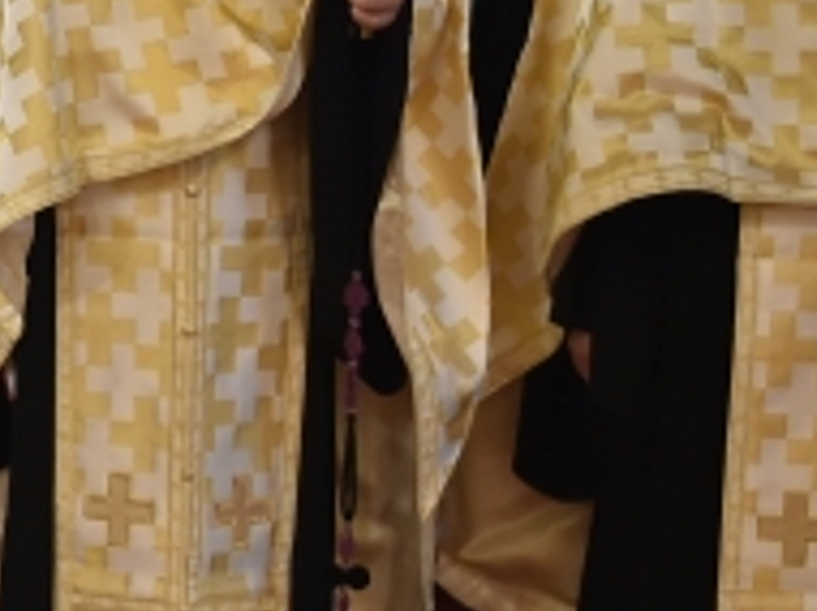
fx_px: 4644
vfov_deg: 7.5
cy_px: 112
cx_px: -808
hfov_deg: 9.4
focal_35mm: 197
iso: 1600
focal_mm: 38
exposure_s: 1/125
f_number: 3.2
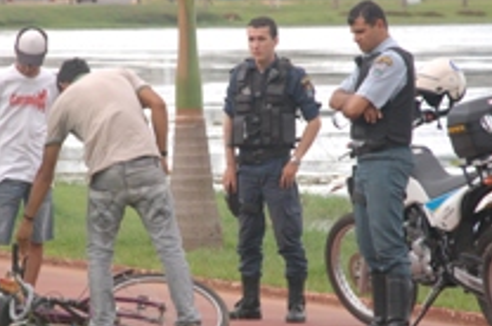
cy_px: 149
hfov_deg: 5.3
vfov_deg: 3.5
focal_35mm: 390
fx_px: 5321
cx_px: 199
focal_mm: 135
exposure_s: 1/500
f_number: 5.6
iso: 800
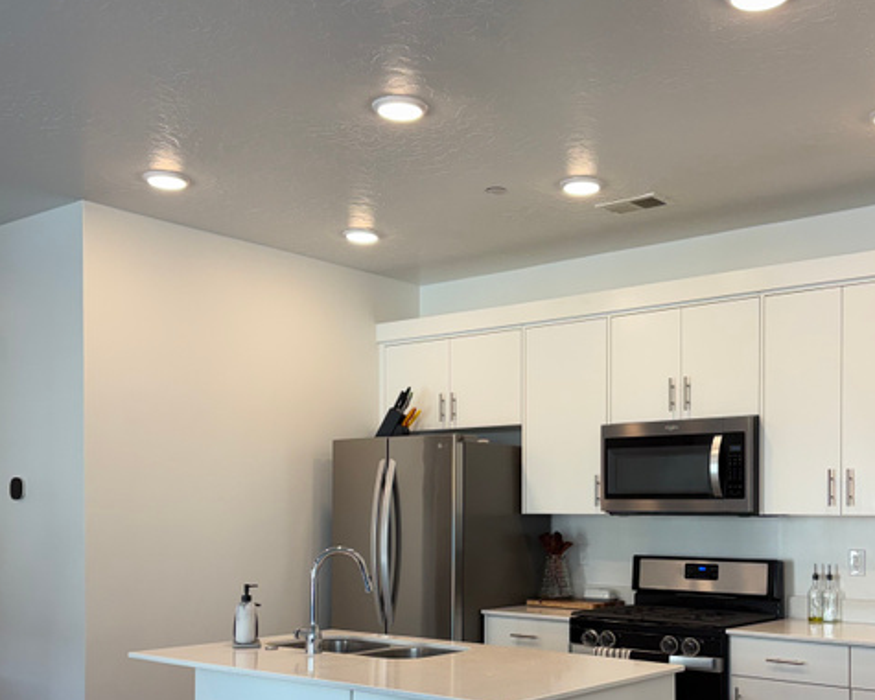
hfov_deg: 44.6
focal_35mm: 41
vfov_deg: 35.9
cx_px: 512
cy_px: 503
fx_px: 1062
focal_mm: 5.96
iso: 40
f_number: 1.6
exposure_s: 1/120
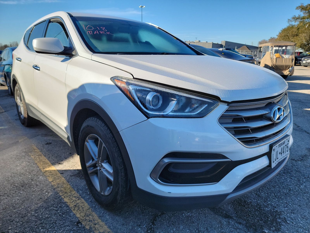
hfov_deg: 71.6
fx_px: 215
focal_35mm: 24
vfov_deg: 56.8
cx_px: 155
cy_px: 116
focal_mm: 6.7
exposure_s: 1/546
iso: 50
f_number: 1.8
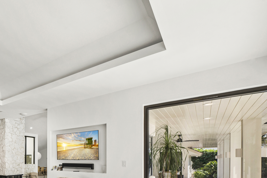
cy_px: 168
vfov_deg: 48.0
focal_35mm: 23
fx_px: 171
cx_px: 44
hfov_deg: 67.0
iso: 320
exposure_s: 1/80
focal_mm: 12
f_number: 8
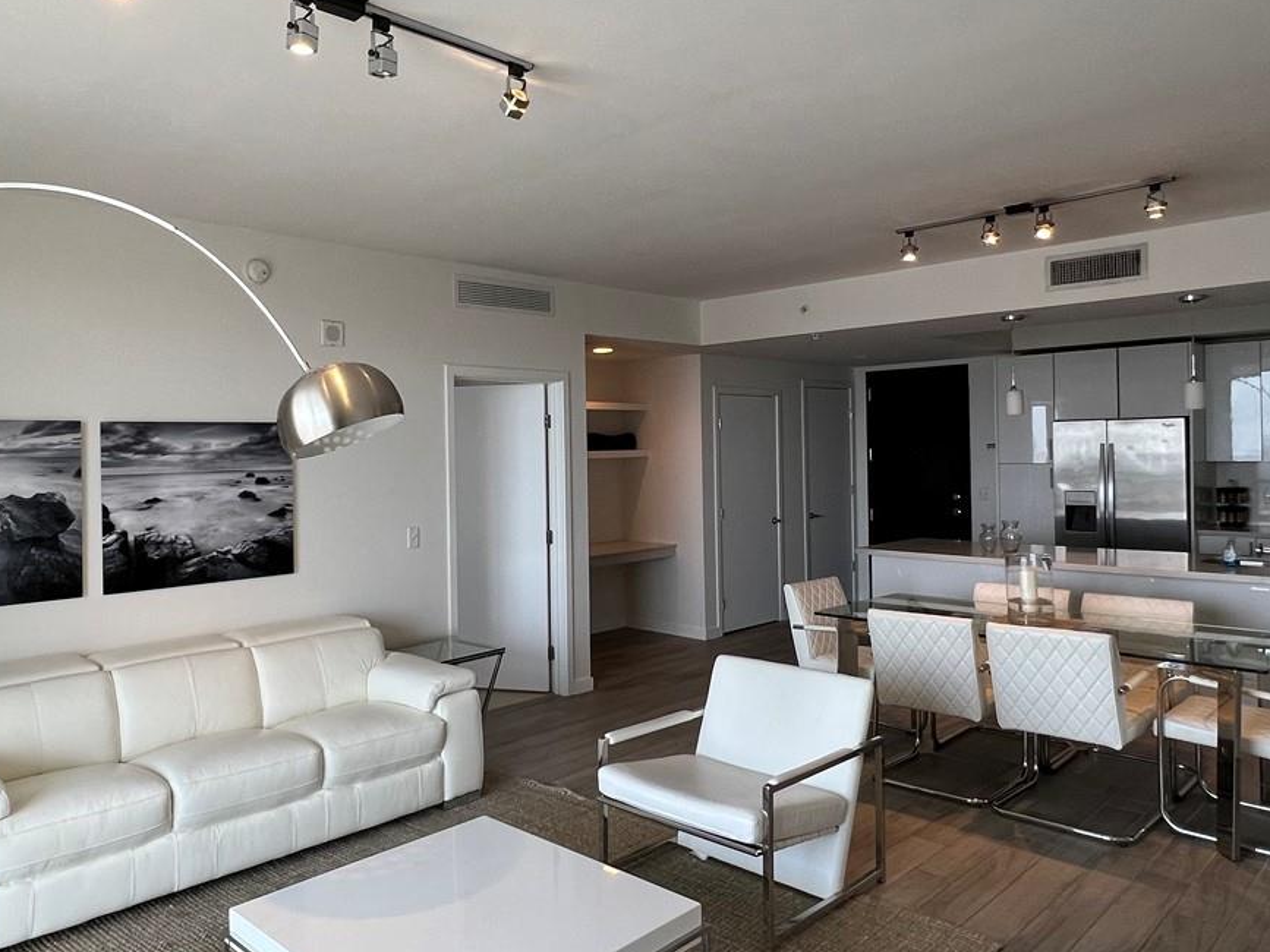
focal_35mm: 24
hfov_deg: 71.2
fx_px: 880
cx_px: 546
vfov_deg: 56.7
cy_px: 436
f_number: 1.8
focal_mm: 1.57
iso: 100
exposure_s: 1/120
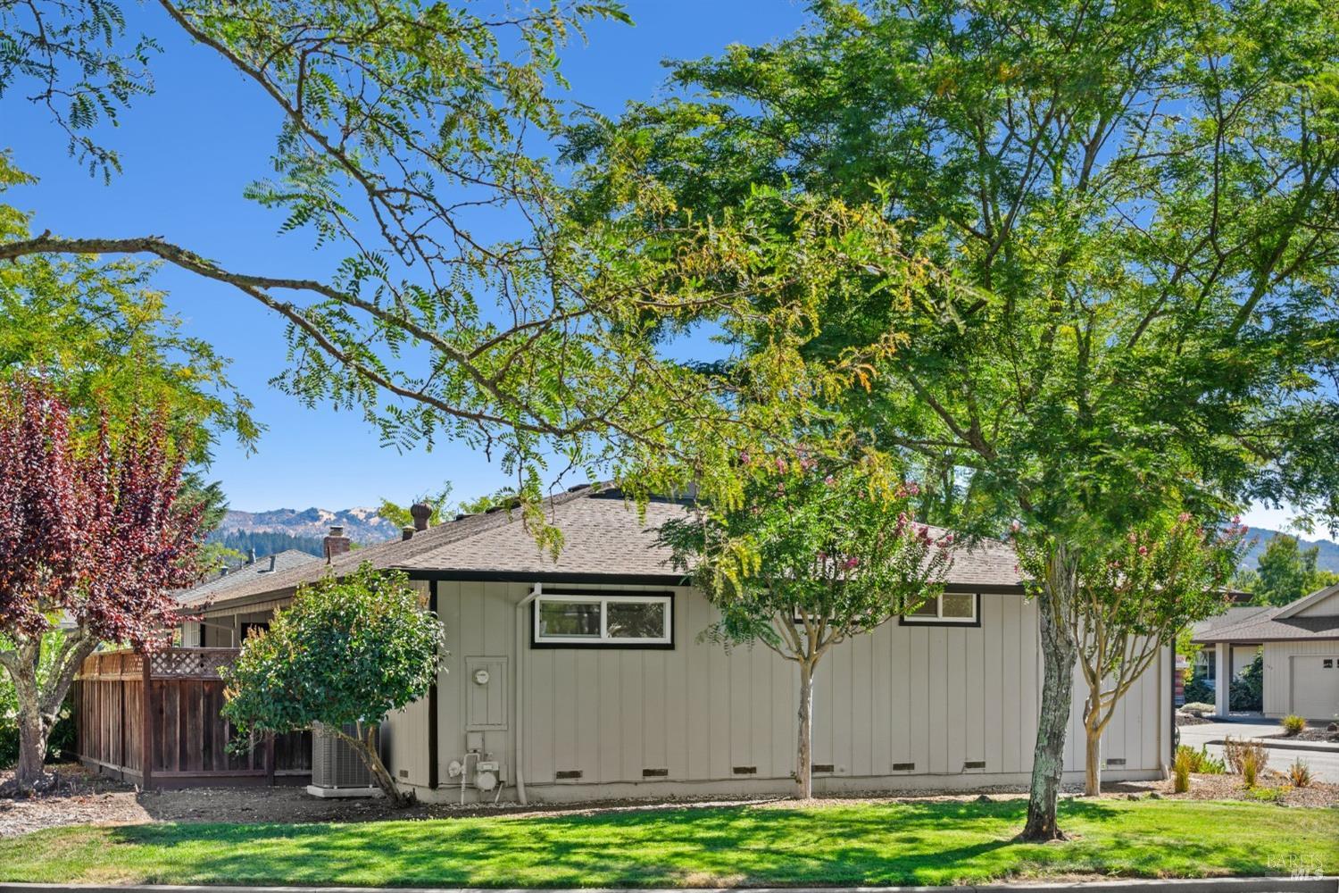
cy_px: 446
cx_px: 670
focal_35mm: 44
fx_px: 1636
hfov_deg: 44.5
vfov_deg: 30.5
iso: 100
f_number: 8
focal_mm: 44
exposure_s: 1/30
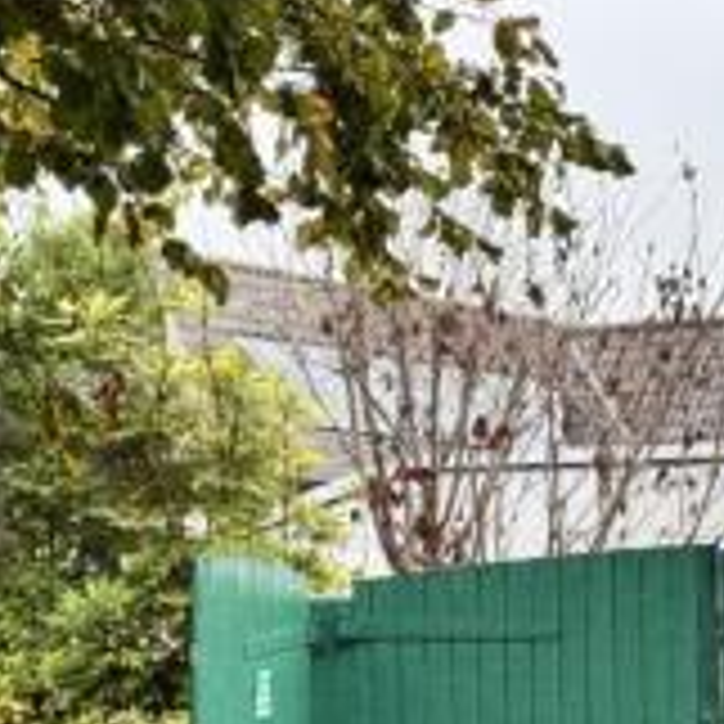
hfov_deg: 11.3
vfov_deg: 11.1
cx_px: 295
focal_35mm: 154
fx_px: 3644
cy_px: 857
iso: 50
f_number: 1.78
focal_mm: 6.76
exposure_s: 1/121
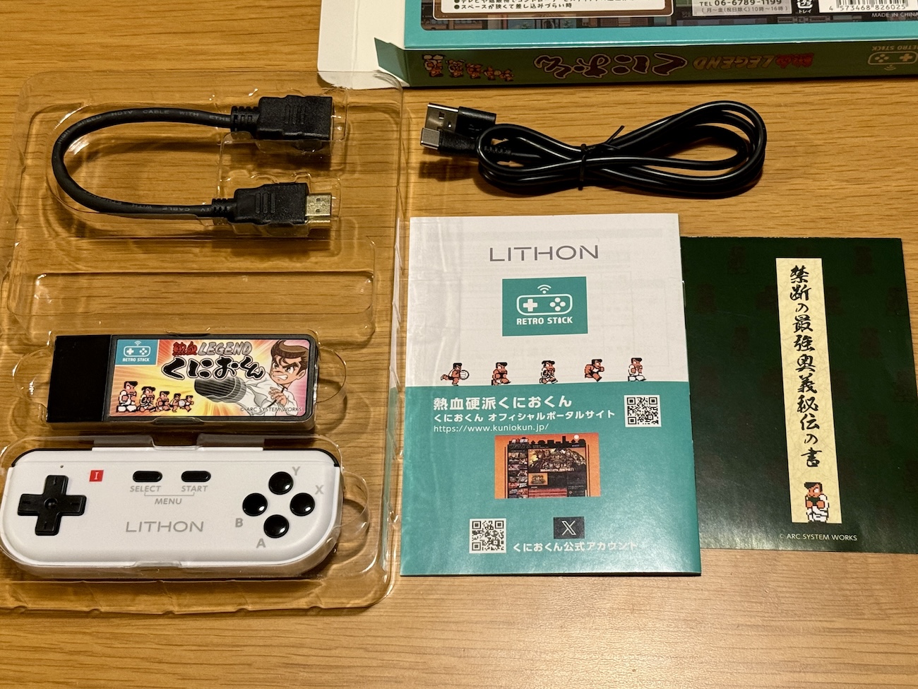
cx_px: 459
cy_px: 344
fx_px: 1273
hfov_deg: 39.7
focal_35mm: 48
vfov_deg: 30.3
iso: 200
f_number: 1.78
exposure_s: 1/60
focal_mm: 6.76
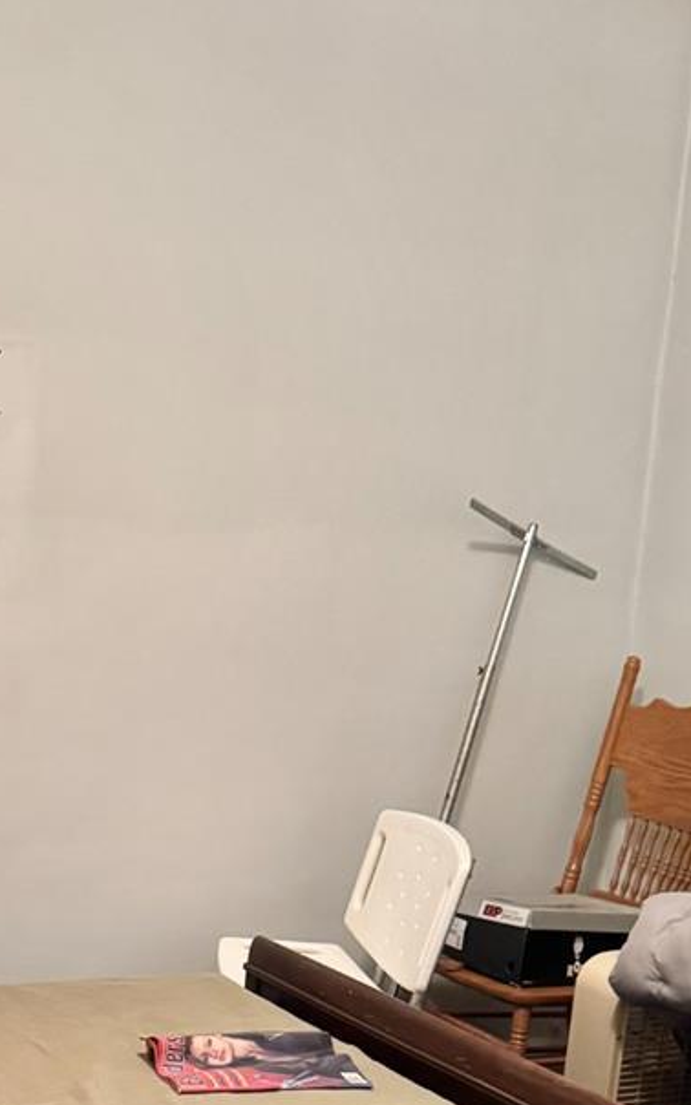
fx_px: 1899
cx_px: -122
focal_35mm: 63
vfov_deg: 31.3
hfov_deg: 19.5
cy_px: 952
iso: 1000
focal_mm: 6.76
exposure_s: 1/40
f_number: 1.78
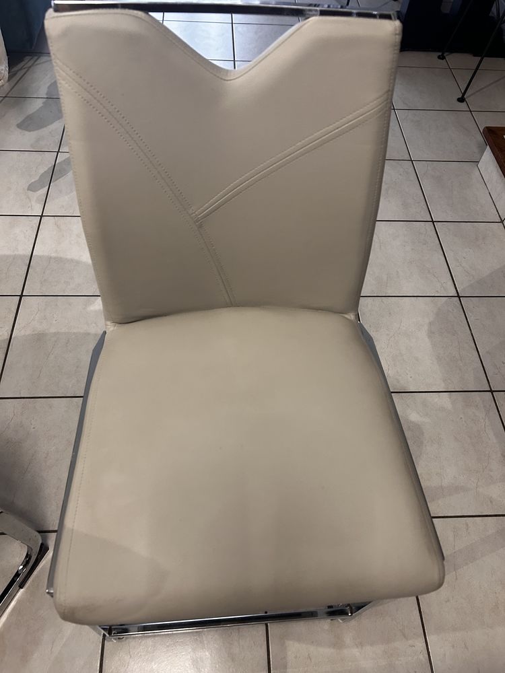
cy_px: 336
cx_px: 252
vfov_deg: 67.3
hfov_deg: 53.1
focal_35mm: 26
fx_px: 506
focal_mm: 5.7
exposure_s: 1/50
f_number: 1.5
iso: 160
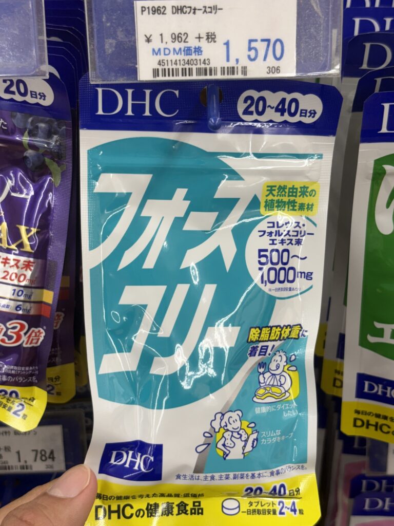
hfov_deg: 28.0
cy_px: 263
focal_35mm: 52
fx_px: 789
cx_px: 197
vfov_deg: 36.8
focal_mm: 5.96
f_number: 1.6
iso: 32
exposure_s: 1/100
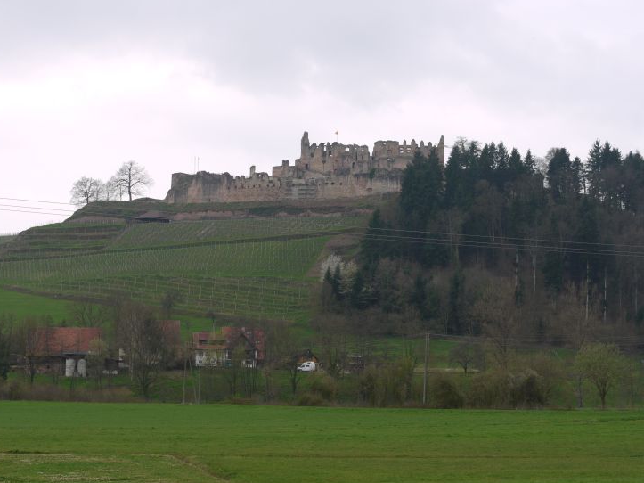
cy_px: 259
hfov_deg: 26.7
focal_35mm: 73
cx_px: 302
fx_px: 1358
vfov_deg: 20.2
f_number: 6.3
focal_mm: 33
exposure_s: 1/250
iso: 100
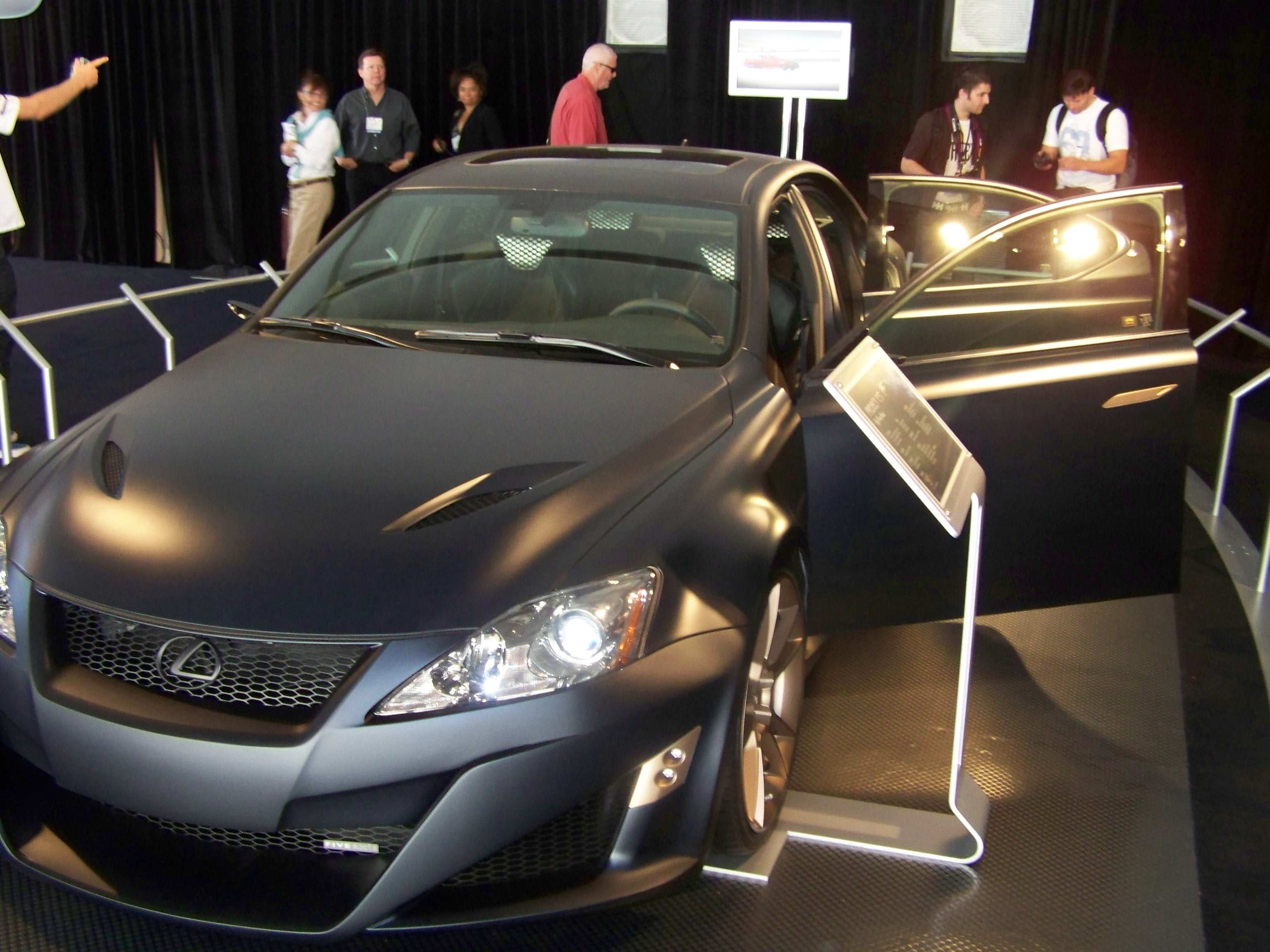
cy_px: 476
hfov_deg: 49.0
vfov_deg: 37.7
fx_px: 1394
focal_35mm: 38
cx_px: 635
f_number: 2.8
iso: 200
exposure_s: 1/30
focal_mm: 6.3
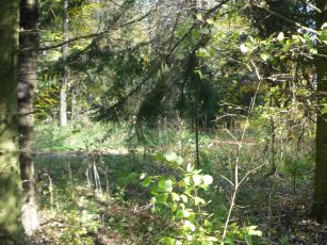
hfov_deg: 37.3
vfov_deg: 29.0
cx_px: 242
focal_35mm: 50
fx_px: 472
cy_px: 146
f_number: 3.3
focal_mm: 5.2
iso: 200
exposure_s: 1/125
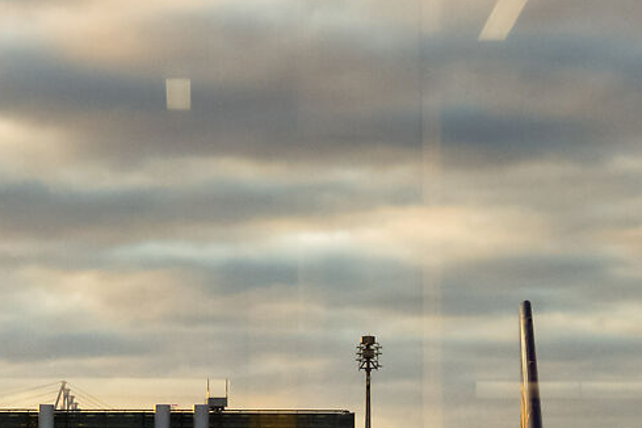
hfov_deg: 9.3
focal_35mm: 221
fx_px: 3941
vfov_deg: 6.2
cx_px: 351
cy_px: 562
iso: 200
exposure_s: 1/60
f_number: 7.1
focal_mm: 30
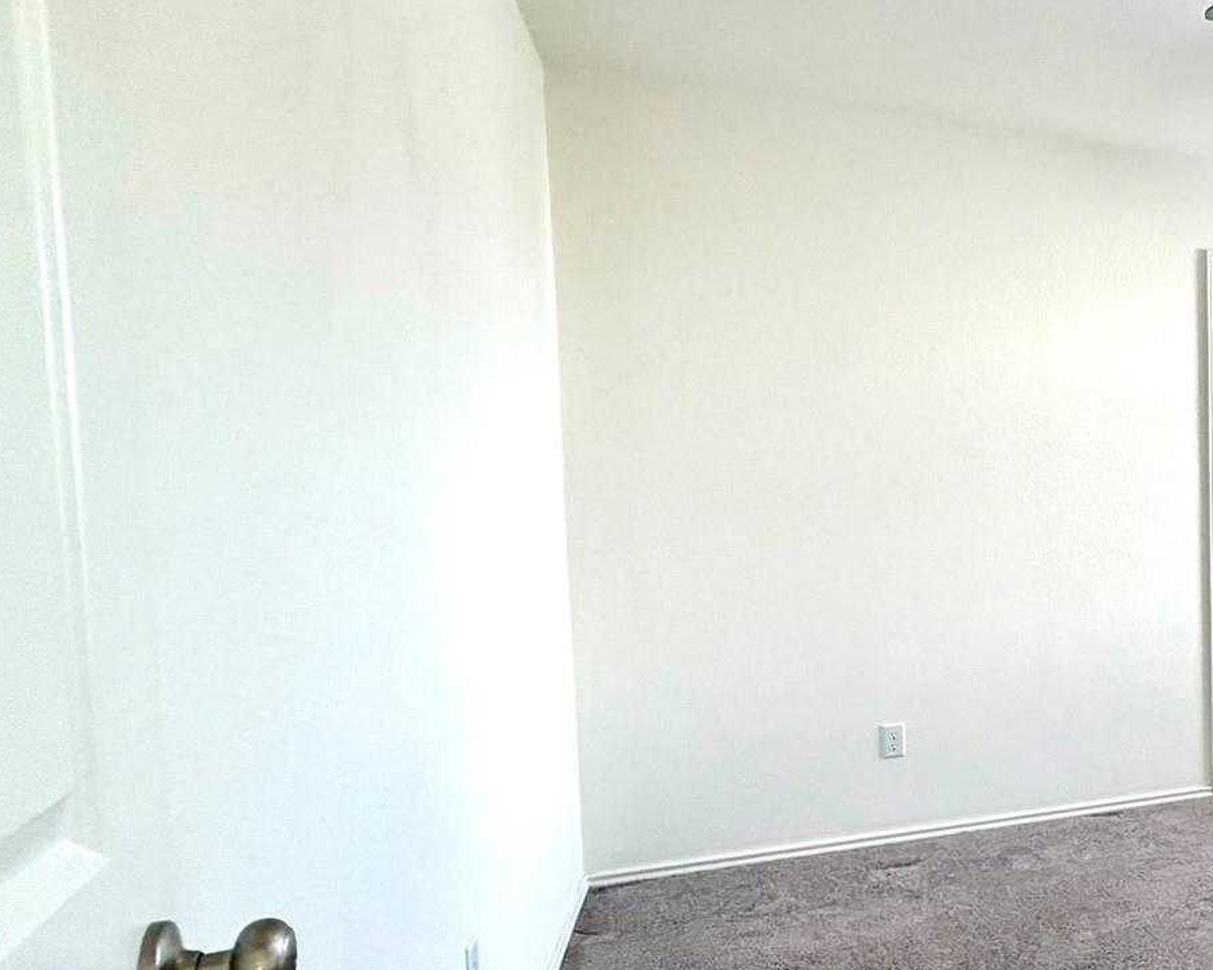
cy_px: 558
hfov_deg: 44.5
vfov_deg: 46.9
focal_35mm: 31
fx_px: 1113
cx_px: 1315
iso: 200
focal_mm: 2.22
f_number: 2.2
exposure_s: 1/120
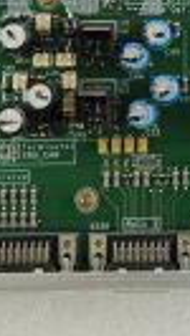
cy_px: -44
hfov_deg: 6.1
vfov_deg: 10.7
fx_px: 1779
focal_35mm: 199
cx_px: 261
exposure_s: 1/125
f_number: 10
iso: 1600
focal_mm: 42
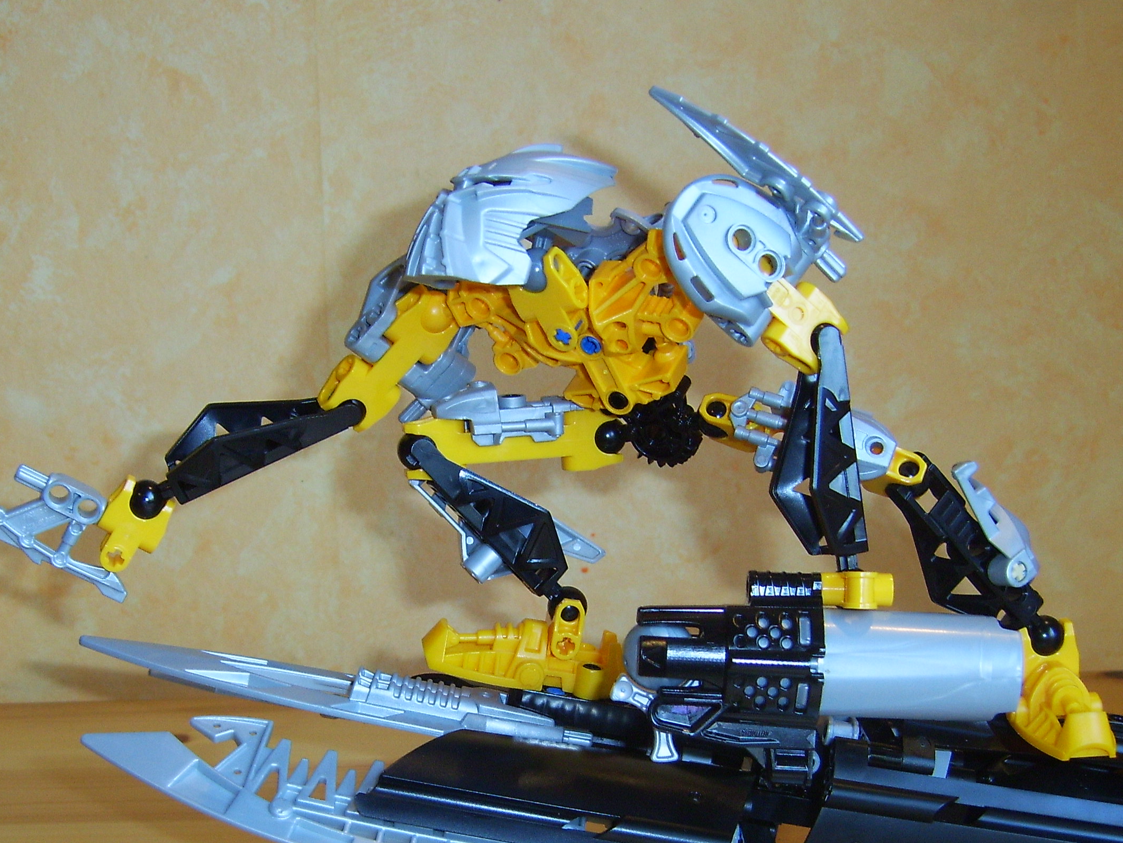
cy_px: 596
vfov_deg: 26.3
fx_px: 1784
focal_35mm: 55
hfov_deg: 34.9
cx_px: 469
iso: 100
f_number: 2.8
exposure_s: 1/30
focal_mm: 7.8
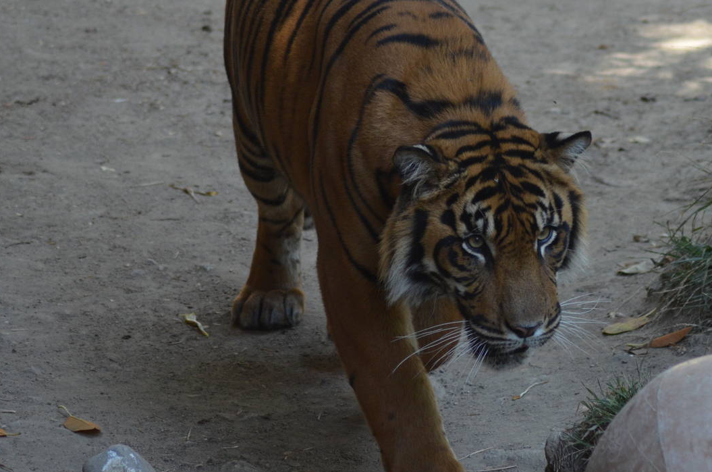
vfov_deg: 3.0
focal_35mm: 455
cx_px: 510
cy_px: 201
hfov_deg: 4.5
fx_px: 8981
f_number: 4.8
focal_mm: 200
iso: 900
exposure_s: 1/500
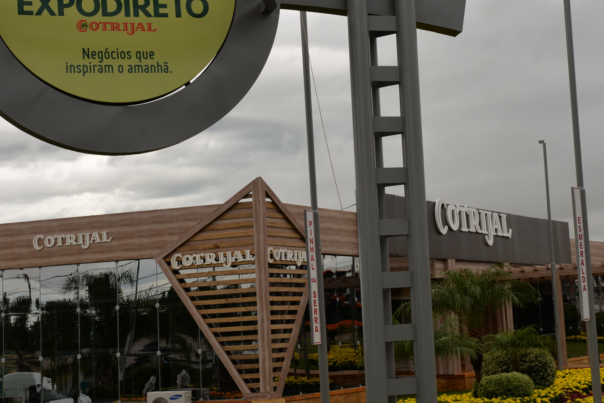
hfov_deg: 23.3
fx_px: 1460
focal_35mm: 87
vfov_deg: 15.7
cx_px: 349
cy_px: 133
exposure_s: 1/200
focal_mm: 50
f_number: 8
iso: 100
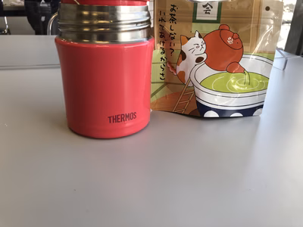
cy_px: 114
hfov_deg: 63.4
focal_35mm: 28
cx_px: 152
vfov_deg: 49.7
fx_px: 245
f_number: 1.8
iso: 20
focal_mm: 3.99
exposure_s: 1/120
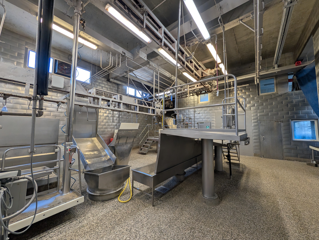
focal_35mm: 12
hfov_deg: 110.5
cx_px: 160
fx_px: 111
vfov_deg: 94.6
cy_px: 120
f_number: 1.7
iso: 100
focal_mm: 2.02
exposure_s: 1/100
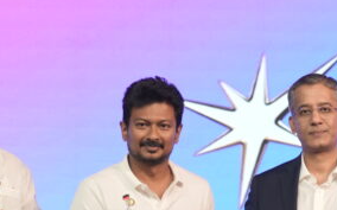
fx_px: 2625
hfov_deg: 7.3
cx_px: 199
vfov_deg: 4.6
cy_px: 275
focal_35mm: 286
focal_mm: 68
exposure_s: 1/160
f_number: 4
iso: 500
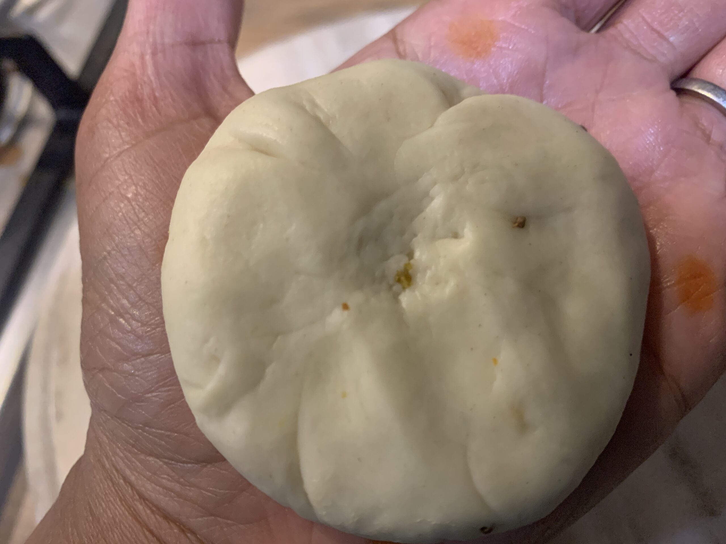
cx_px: 363
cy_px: 272
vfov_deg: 53.1
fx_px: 545
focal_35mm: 26
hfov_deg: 67.3
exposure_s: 1/50
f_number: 1.8
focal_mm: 4.25
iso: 400
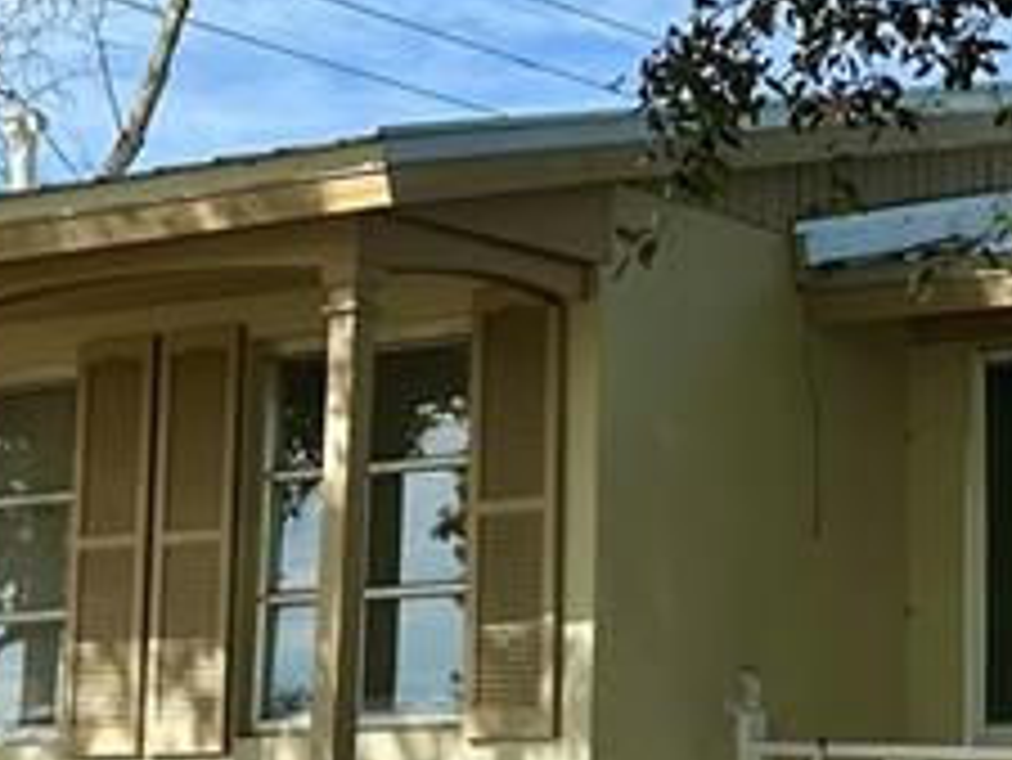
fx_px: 3188
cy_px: 342
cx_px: 868
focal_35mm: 109
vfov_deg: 13.6
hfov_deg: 17.8
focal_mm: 6.86
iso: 80
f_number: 1.78
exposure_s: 1/3356
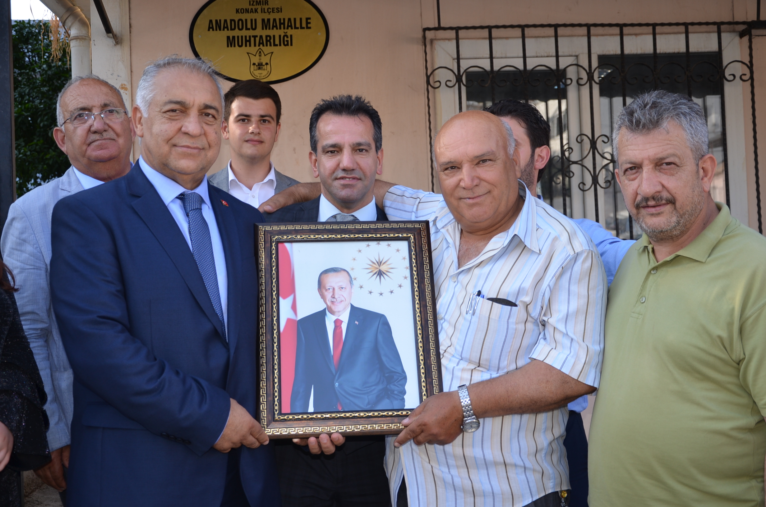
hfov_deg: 39.0
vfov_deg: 26.4
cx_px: 383
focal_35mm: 51
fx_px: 1083
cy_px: 254
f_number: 4.2
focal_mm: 34
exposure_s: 1/250
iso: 180
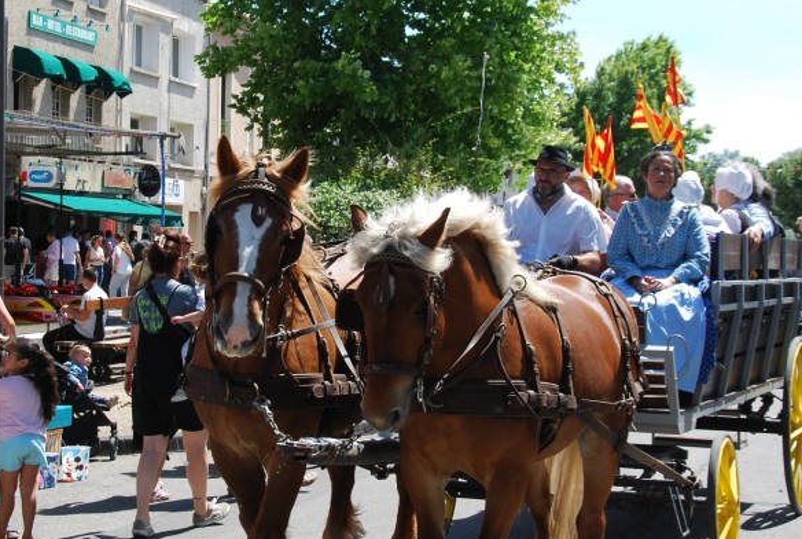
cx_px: 332
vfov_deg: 17.6
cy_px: 223
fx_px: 1741
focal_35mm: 78
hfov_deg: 25.9
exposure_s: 1/400
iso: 400
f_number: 10
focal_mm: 34
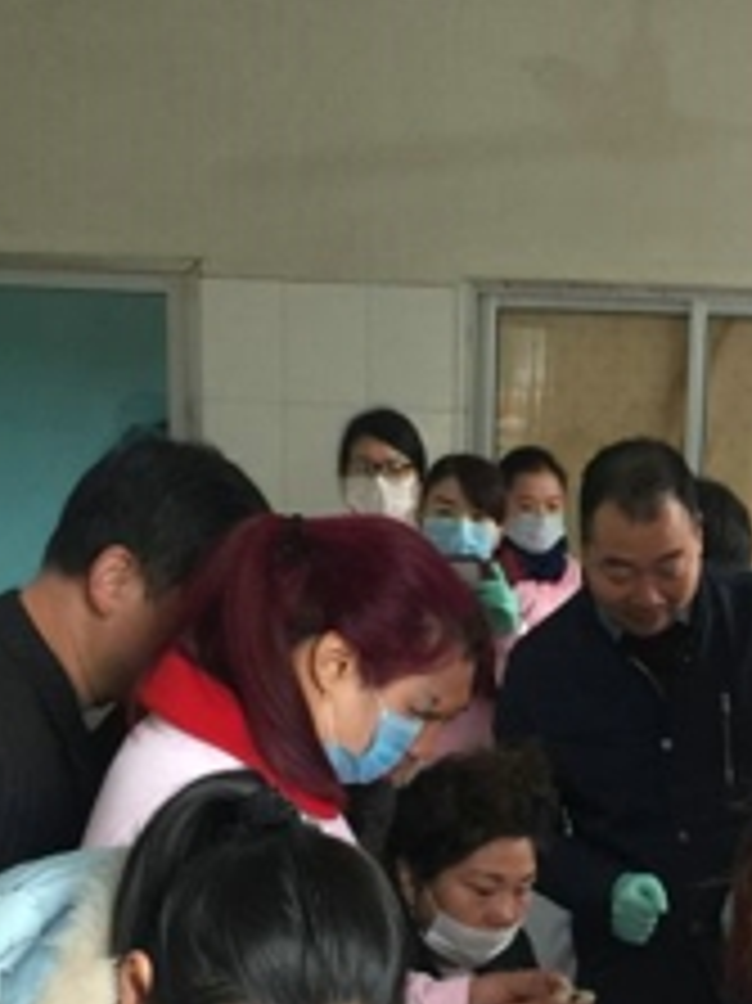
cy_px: 747
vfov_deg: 29.4
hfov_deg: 22.2
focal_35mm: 65
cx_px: 637
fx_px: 1885
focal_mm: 4.15
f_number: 2.2
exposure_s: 1/17
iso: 100
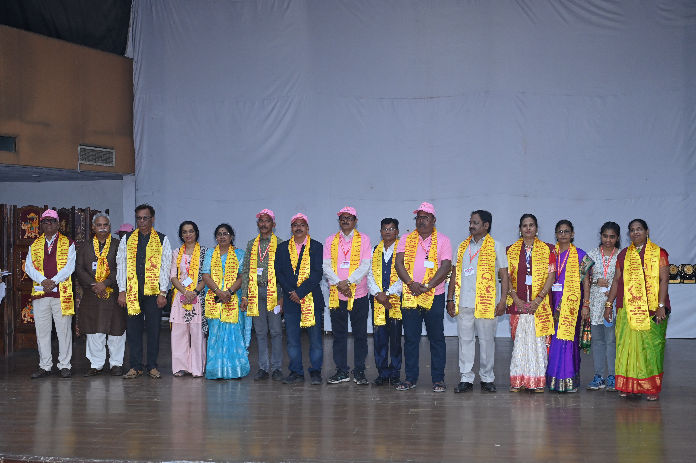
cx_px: 348
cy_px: 232
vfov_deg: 30.5
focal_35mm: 44
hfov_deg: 44.5
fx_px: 850
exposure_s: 1/125
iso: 1600
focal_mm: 44
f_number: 4
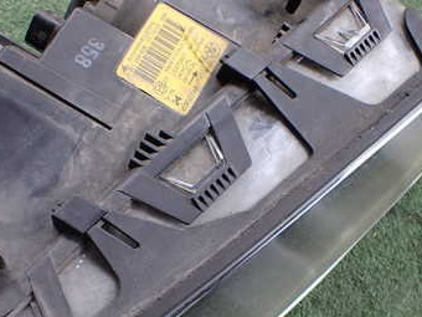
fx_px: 646
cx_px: 217
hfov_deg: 36.2
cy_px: 250
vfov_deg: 27.0
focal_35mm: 53
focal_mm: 5.4
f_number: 2.3
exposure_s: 1/125
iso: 100
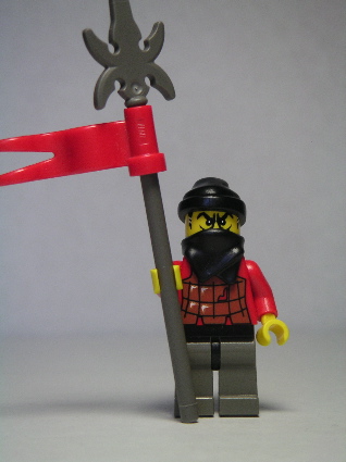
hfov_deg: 15.2
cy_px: 231
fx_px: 1295
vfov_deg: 20.3
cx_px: 173
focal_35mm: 97
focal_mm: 15
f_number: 3.5
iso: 80
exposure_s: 1/90
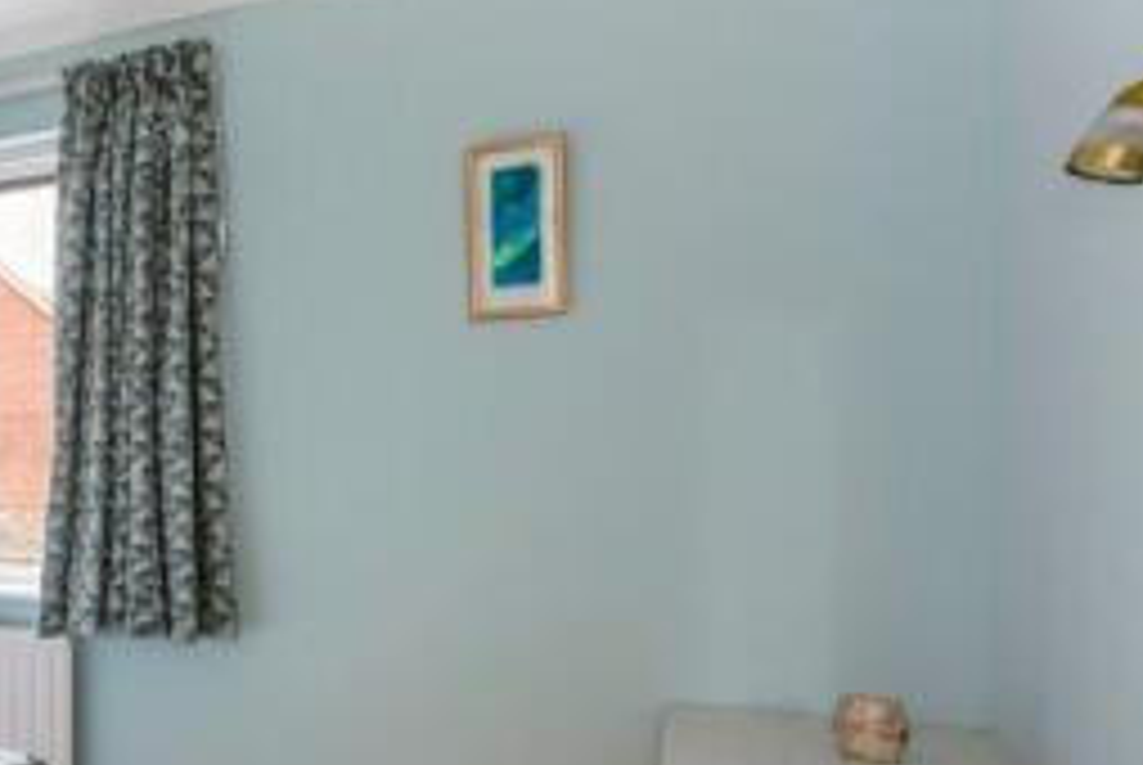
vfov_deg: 36.5
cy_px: 524
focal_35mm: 36
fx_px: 1144
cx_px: -158
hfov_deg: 40.8
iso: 320
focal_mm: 14
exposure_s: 1/13
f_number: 8
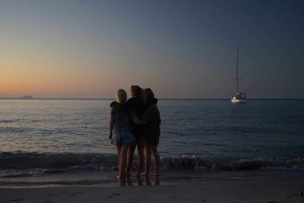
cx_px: 152
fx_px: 355
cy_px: 102
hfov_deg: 46.4
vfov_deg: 31.9
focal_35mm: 42
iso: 6400
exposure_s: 1/25
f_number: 4
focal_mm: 42
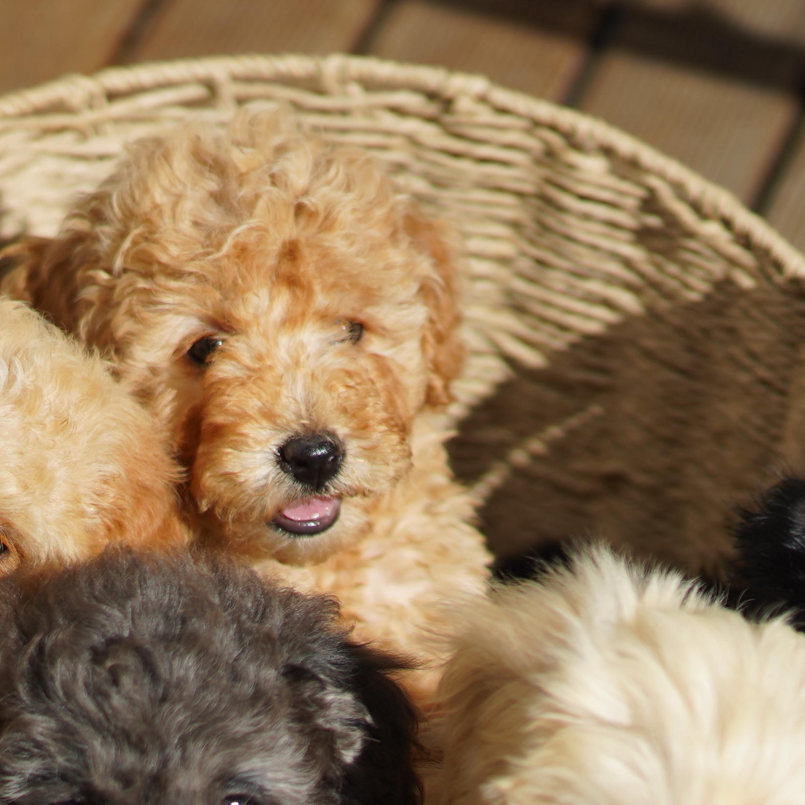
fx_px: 3999
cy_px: 631
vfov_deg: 11.5
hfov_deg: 11.5
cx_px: 387
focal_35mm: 152
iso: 125
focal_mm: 50
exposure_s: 1/8000
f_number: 1.8
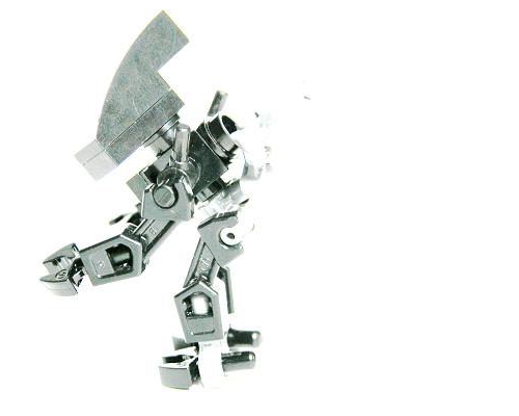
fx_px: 2227
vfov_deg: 10.6
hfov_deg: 13.3
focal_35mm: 145
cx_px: 195
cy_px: 226
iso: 100
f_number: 3.7
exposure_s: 1/84.7
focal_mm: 29.5
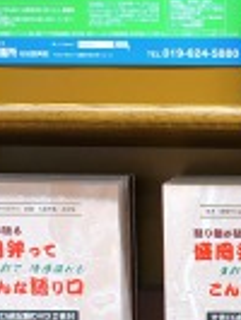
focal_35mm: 84
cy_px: 308
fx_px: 779
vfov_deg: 22.5
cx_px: 248
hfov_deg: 17.2
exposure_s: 1/33
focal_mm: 3.99
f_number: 1.8
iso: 32
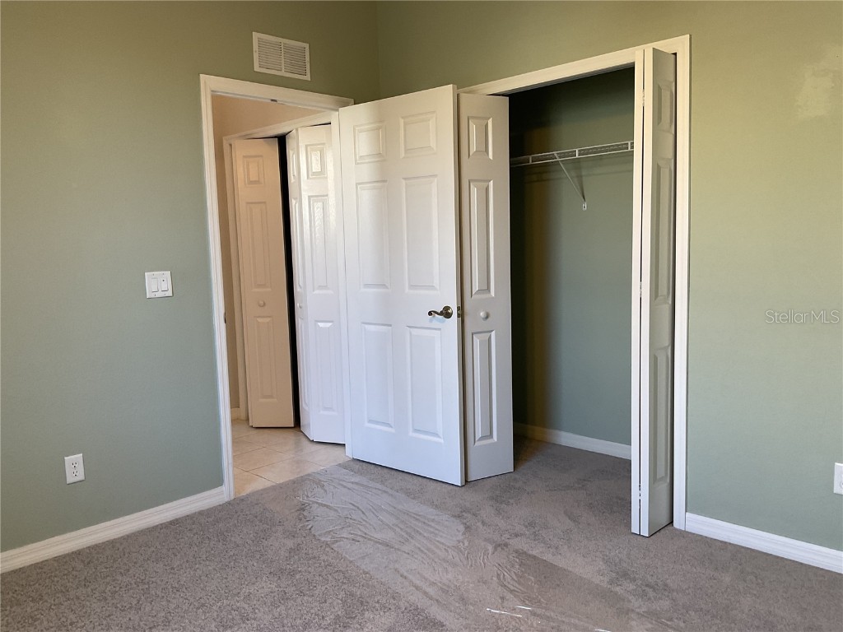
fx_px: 706
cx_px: 422
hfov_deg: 61.7
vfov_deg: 48.2
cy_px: 316
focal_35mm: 29
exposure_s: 1/60
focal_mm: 3
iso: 50
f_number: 1.8
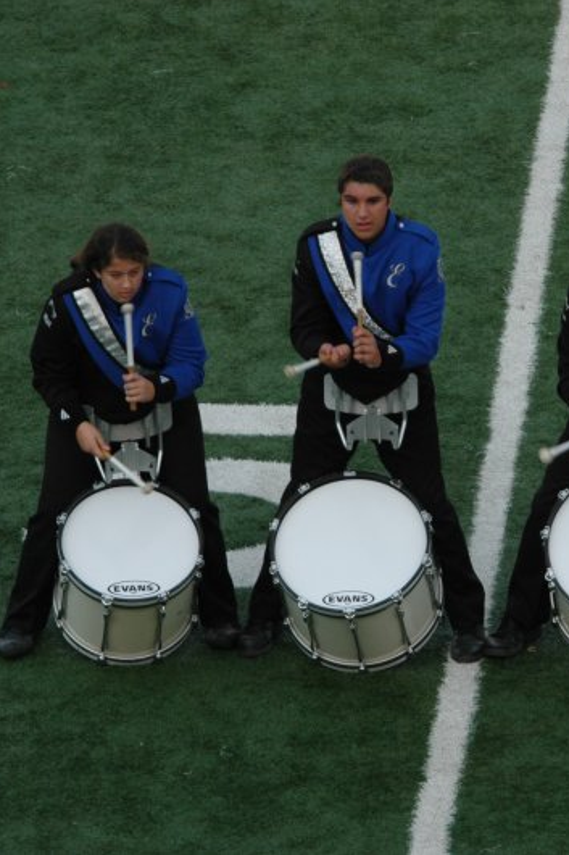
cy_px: 428
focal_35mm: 543
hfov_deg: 2.5
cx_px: 514
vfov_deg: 3.8
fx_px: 12881
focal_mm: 240
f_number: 5.6
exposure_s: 1/320
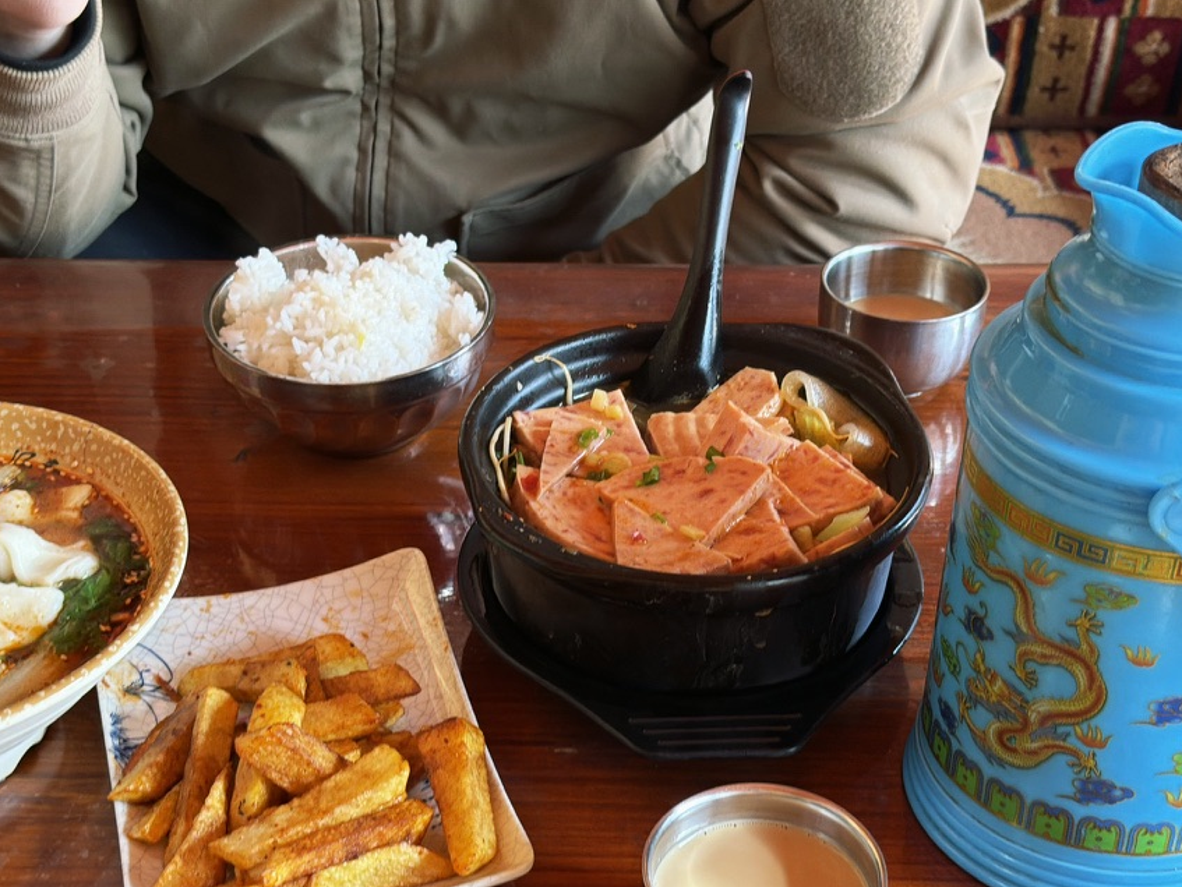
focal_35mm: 58
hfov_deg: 33.2
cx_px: 525
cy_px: 533
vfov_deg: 25.2
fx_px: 1981
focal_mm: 6.76
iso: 100
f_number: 1.78
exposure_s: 1/62
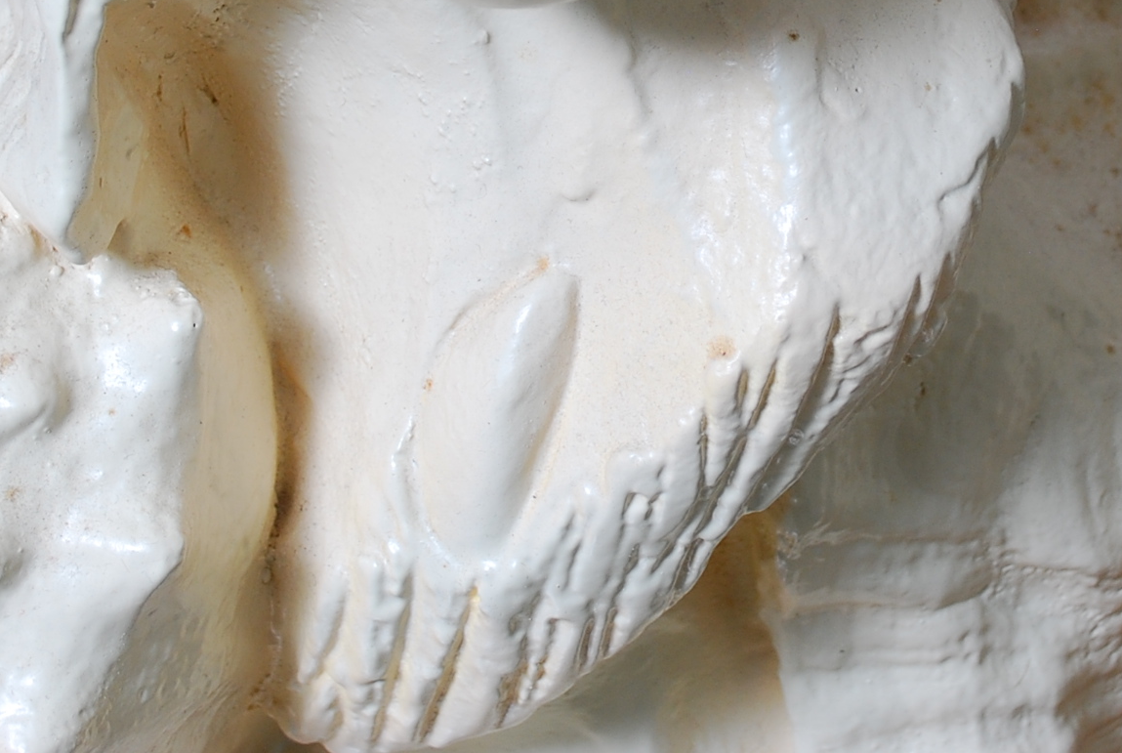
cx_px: 693
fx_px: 3778
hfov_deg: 16.9
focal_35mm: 121
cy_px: -165
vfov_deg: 11.2
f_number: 5.6
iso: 160
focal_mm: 32
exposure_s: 1/160
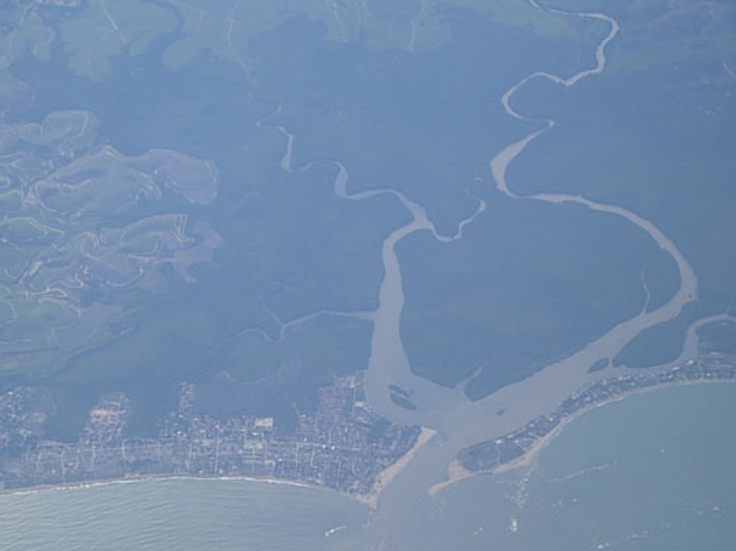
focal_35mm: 157
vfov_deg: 9.4
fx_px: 3337
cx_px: 314
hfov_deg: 12.6
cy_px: 286
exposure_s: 1/171
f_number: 5.3
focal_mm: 26.3
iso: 50
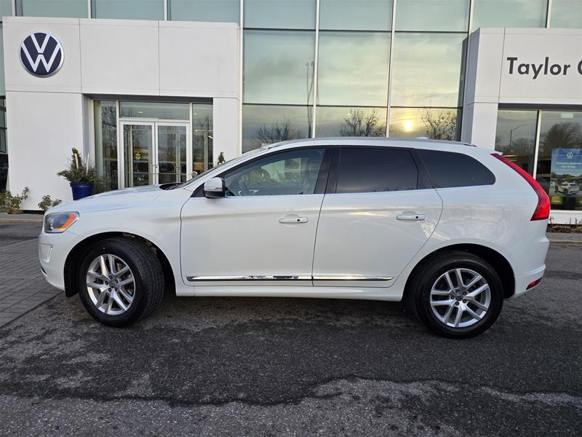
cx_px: 291
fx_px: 387
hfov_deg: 73.9
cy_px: 218
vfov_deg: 58.9
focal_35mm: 23
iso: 32
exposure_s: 1/359
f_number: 1.7
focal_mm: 6.3
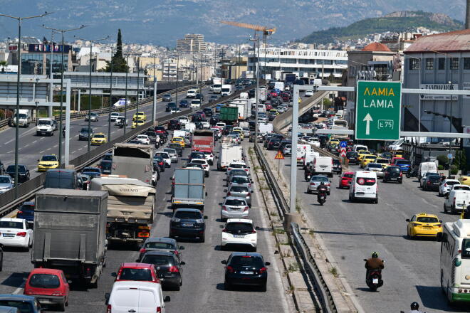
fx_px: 2611
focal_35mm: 200
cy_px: 156
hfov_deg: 10.3
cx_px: 235
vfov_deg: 6.9
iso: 320
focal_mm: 200
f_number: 10
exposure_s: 1/800
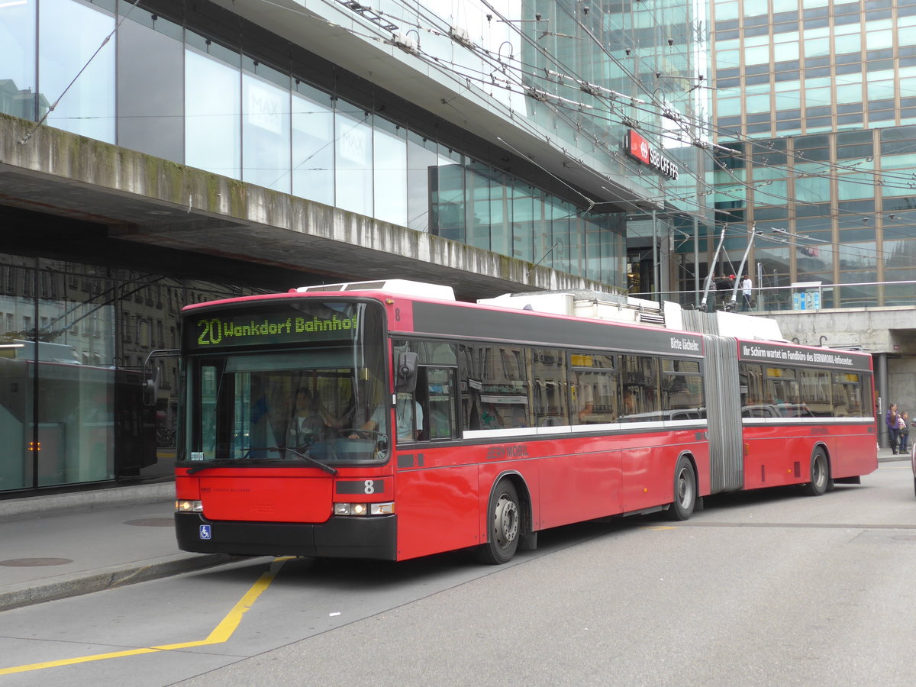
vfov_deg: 29.7
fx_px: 1297
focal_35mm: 49
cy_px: 344
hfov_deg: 38.9
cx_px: 458
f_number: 3.2
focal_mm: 10.1
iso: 100
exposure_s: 1/250
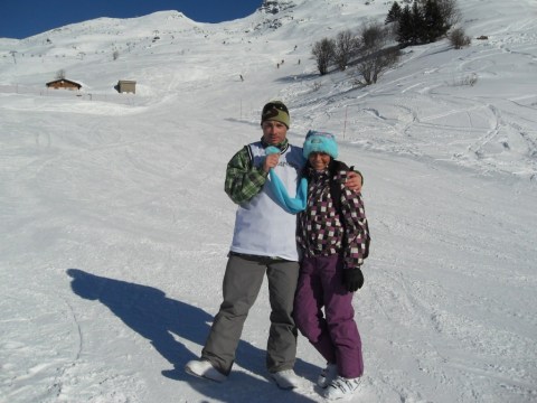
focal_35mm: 35
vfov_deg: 40.7
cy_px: 202
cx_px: 268
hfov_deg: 52.6
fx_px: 543
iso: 80
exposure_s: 1/750
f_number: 8.2
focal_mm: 6.3
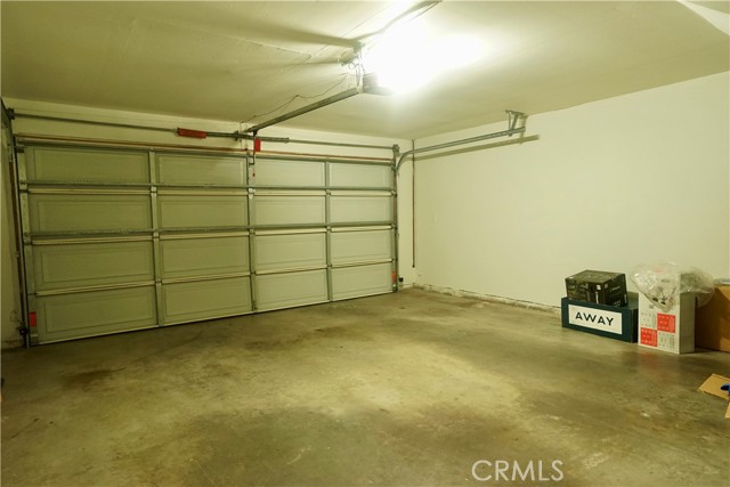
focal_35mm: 22
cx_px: 365
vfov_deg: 57.3
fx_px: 446
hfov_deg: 78.6
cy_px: 244
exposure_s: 1/60
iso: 1600
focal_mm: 22
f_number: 4
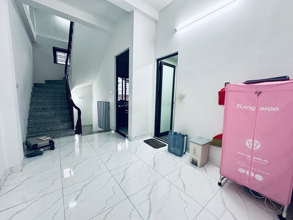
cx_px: 146
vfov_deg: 85.7
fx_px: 119
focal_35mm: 14
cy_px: 110
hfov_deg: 102.1
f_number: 2.2
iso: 250
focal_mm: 2.22
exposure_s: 1/50
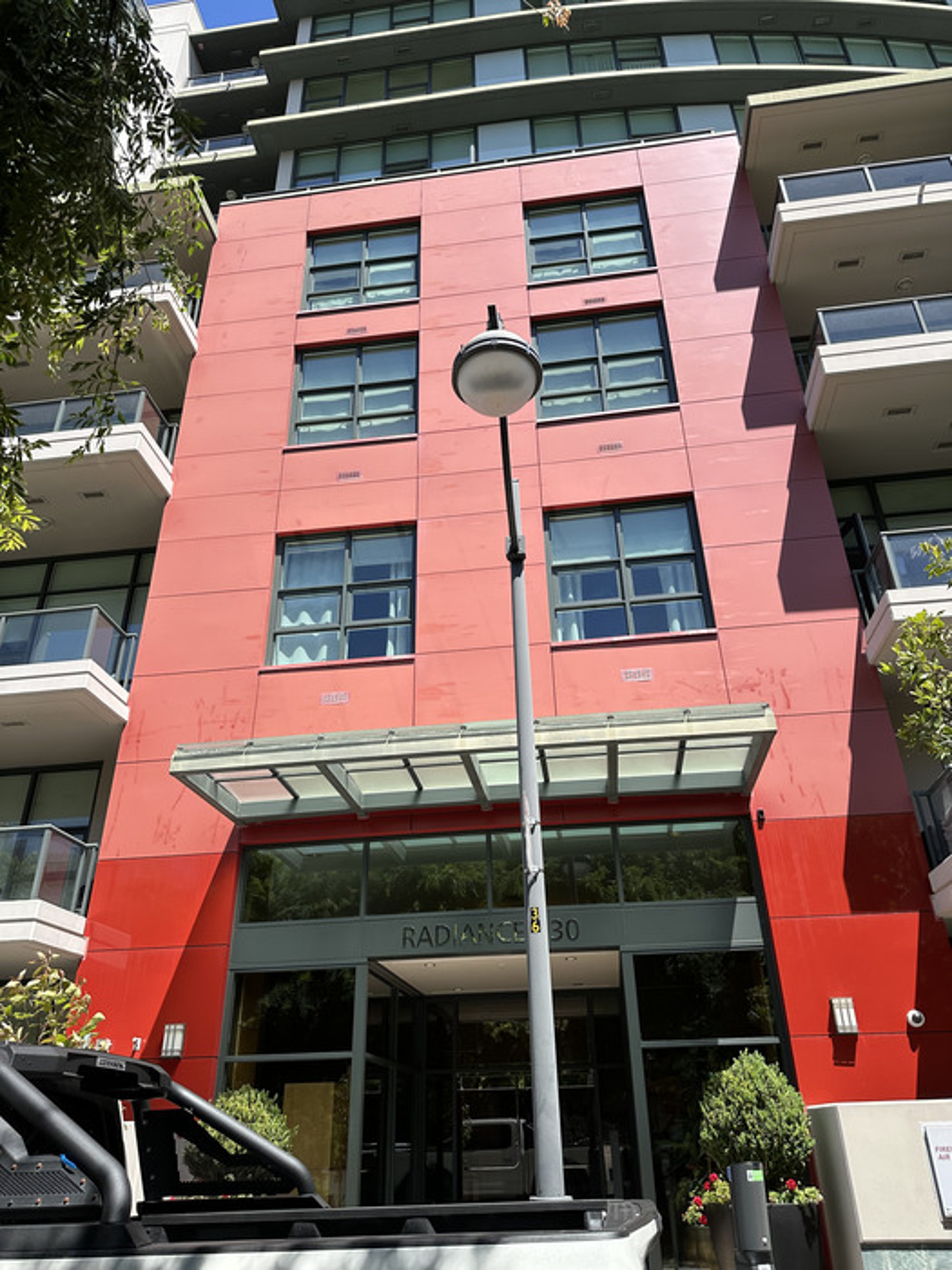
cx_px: 476
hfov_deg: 56.8
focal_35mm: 24
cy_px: 635
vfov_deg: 71.6
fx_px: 880
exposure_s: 1/2469
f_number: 1.78
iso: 80
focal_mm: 6.86
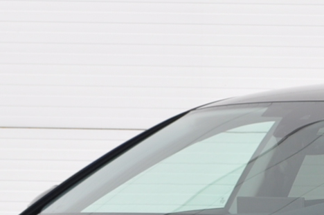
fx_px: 2841
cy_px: 224
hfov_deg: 6.5
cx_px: 317
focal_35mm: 316
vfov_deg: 4.3
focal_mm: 46
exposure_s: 1/250
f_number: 8
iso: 200
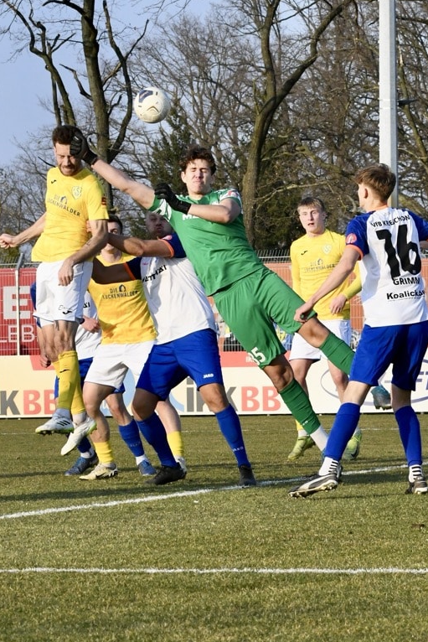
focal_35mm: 167
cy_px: 342
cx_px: 90
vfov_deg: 12.3
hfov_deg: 8.2
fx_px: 2977
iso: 2500
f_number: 11
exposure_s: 1/1600
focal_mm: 100
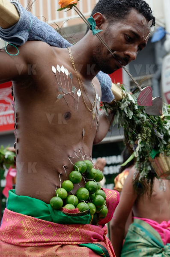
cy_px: 128
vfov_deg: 19.5
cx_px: 85
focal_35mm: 105
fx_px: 748
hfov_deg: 13.0
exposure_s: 1/400
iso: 200
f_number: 6.3
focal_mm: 70
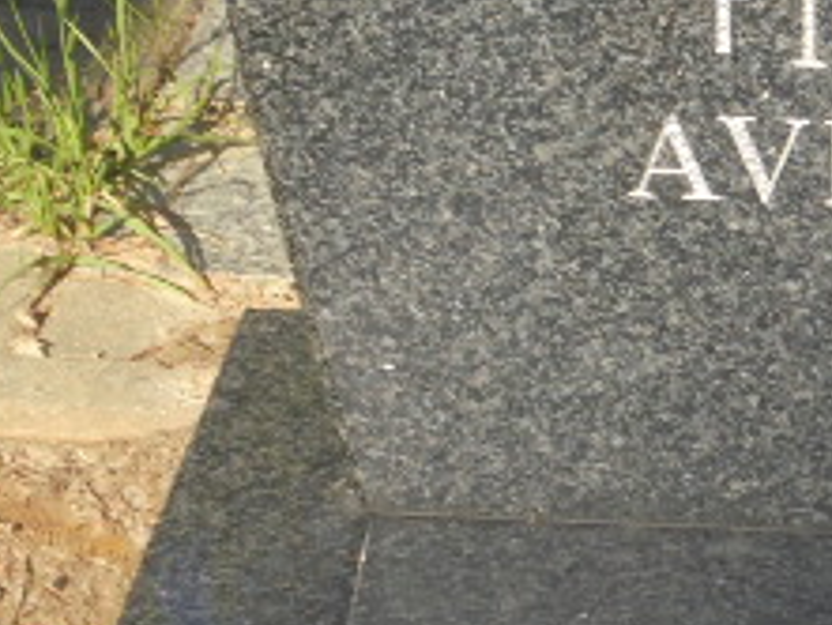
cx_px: 1148
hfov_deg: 8.1
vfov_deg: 6.2
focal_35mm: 240
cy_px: -166
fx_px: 5772
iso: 100
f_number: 6.7
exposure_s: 1/200
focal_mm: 14.9
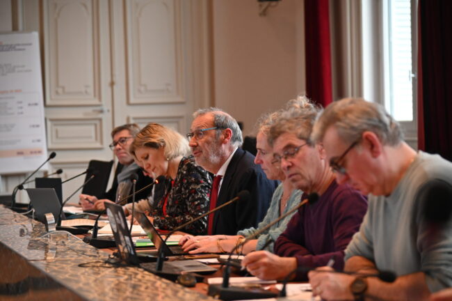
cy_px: 150
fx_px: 1505
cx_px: 226
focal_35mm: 120
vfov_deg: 11.4
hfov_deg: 17.1
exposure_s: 1/125
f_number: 4
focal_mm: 120
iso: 3200
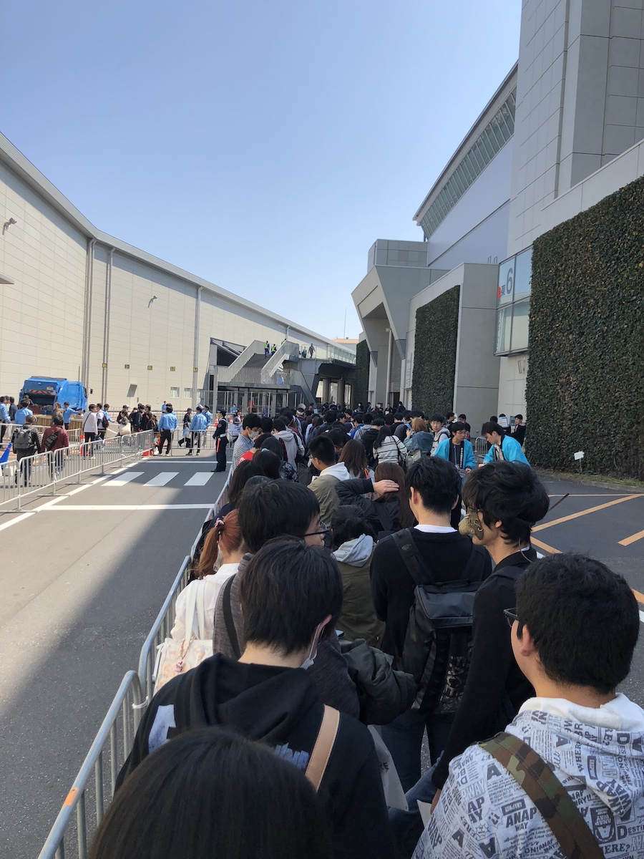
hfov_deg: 49.7
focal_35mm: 28
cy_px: 430
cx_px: 322
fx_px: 695
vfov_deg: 63.4
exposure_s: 1/1453
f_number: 1.8
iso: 20
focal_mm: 3.99
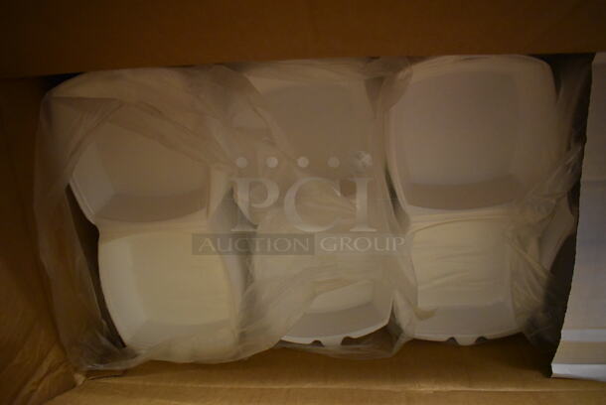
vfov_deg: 48.0
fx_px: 455
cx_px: 303
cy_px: 202
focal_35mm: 27
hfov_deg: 67.3
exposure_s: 1/125
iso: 4000
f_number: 3.5
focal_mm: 18
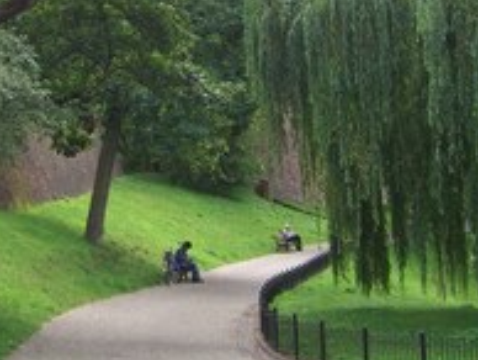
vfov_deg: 16.4
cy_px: 105
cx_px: 205
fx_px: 1244
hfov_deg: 21.7
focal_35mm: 90
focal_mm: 7.9
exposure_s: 1/250
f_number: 2.8
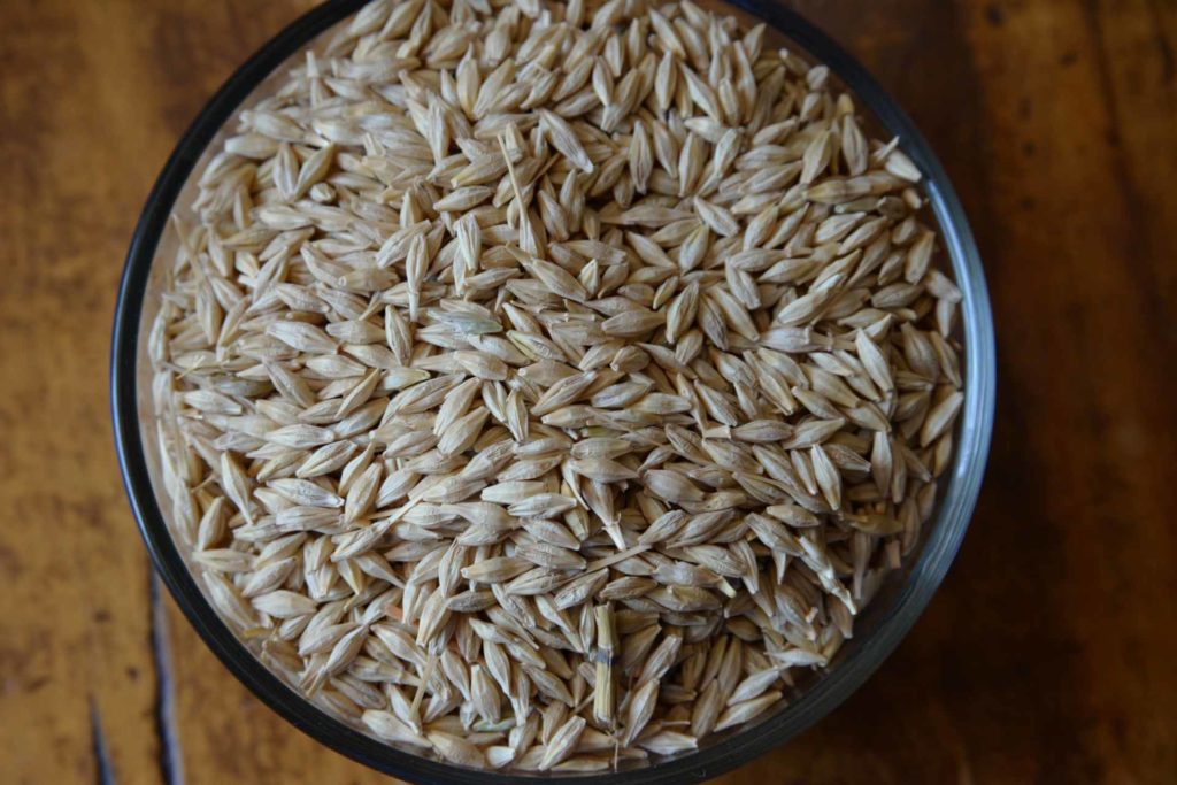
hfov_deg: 27.0
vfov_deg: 18.2
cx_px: 588
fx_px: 2452
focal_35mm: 75
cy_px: 392
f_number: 10
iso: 1250
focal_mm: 75
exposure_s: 1/80
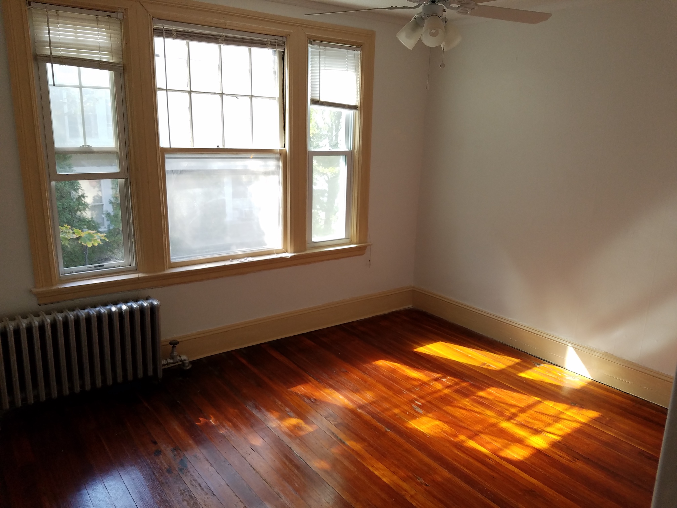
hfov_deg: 67.3
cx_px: 338
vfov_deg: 53.1
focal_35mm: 26
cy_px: 254
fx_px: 508
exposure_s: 1/120
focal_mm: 4.2
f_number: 1.7
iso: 80
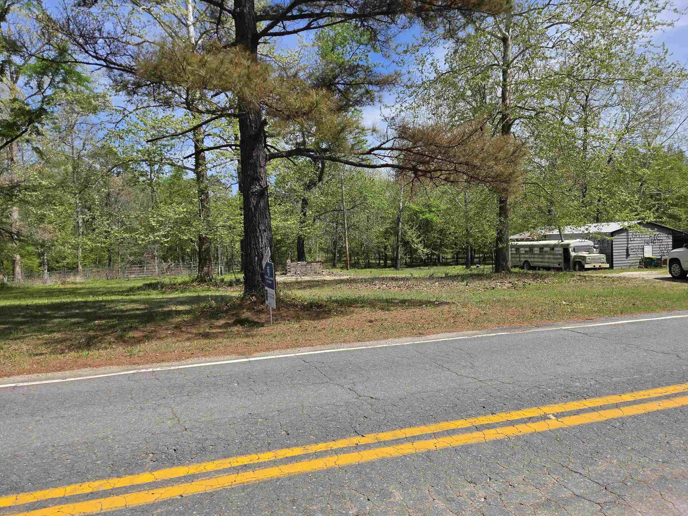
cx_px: 350
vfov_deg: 56.8
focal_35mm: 24
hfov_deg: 71.6
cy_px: 259
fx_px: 477
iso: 80
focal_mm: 5.4
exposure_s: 1/4076
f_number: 1.8
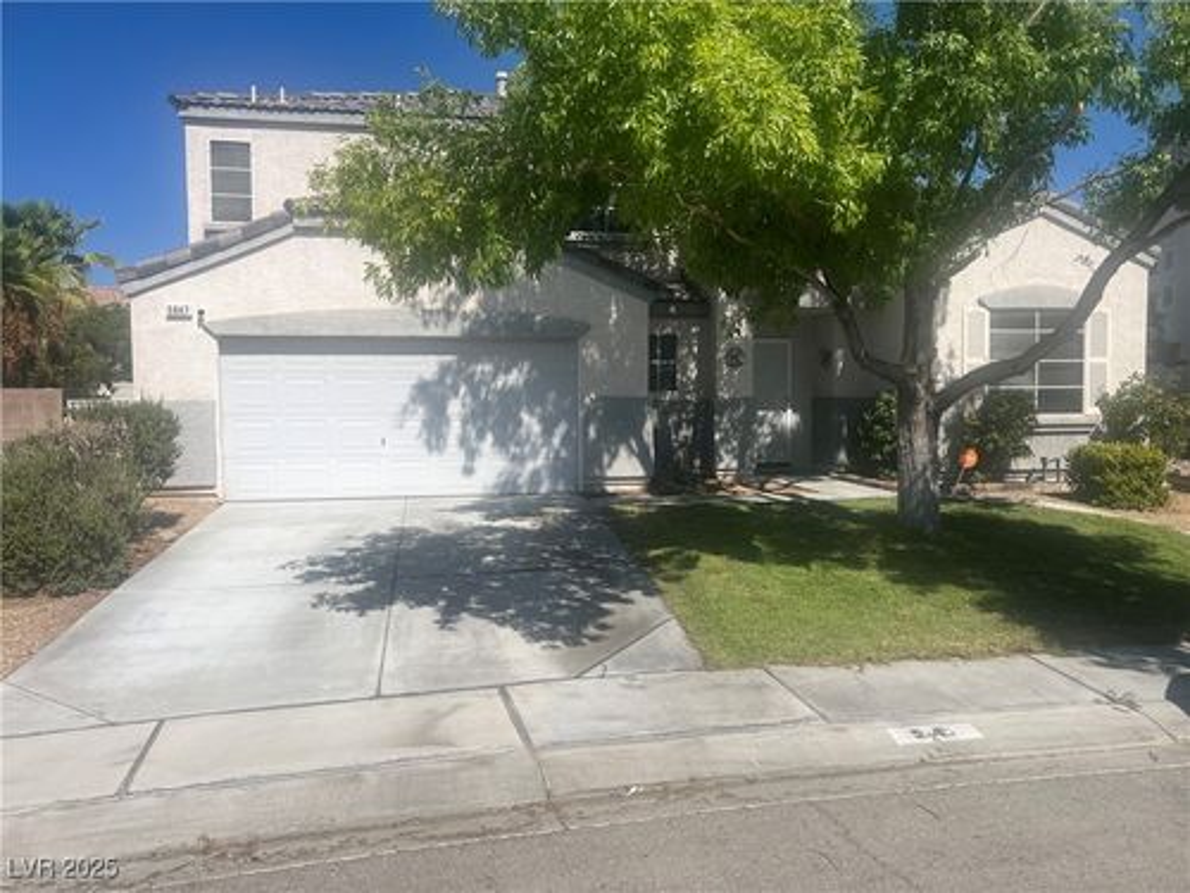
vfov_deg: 53.1
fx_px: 894
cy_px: 446
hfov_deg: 67.3
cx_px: 595
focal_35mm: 26
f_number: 1.5
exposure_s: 1/7463
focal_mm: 5.7
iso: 50
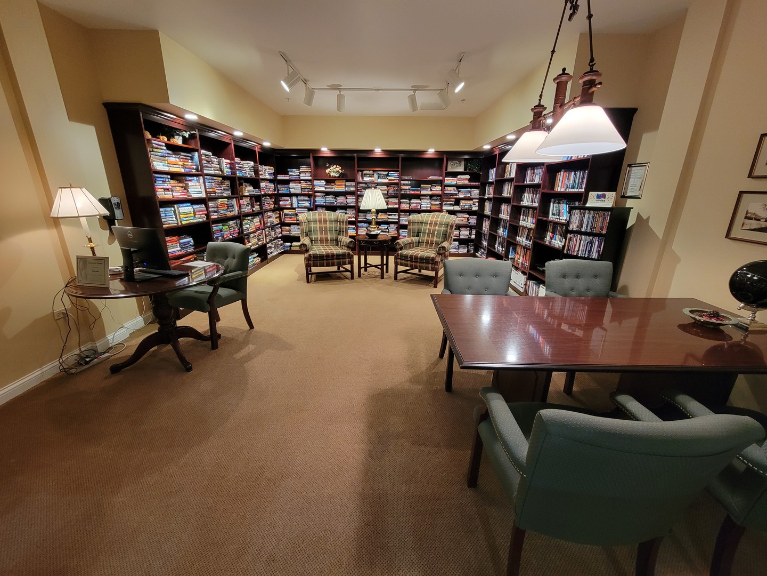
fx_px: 288
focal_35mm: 13
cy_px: 288
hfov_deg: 106.2
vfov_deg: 89.9
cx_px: 384
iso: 400
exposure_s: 1/30
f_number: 2.2
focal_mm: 2.2
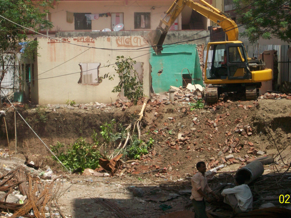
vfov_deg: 12.1
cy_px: 91
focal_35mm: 122
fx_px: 1026
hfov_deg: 16.1
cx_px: 169
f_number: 5.1
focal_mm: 17.1
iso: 64
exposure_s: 1/320
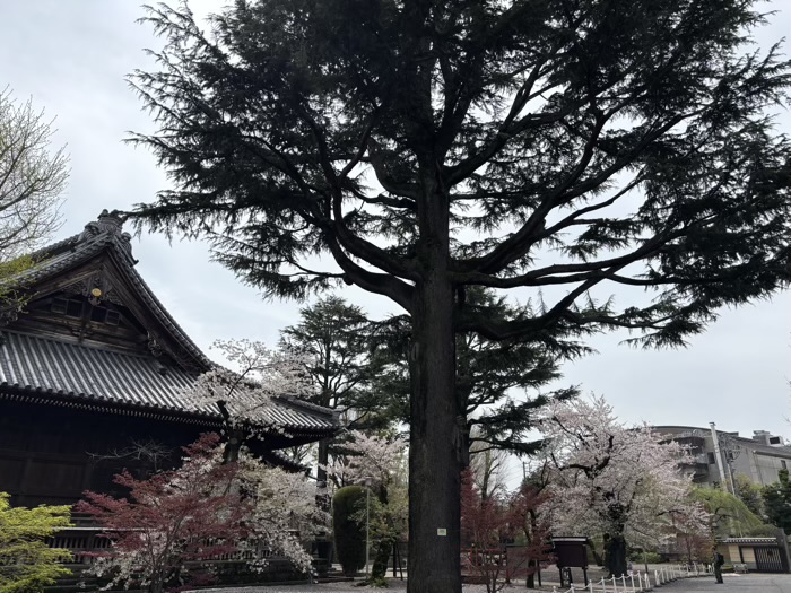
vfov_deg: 53.1
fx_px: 594
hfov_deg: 67.3
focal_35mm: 26
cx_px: 396
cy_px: 296
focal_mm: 5.96
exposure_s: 1/5076
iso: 50
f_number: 1.6
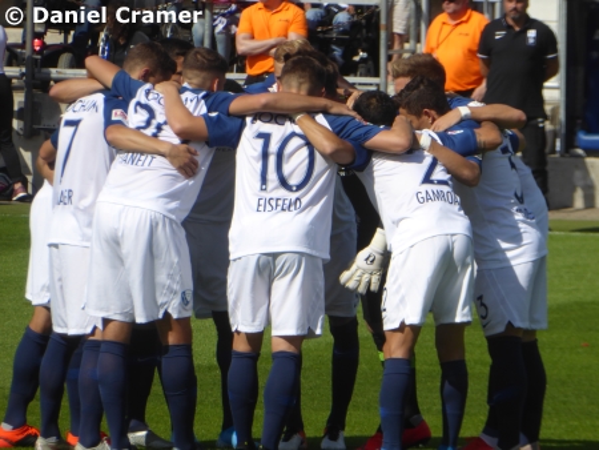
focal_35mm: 678
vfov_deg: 2.2
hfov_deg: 2.9
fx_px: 11738
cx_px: 300
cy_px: 225
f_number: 6.3
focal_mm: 121.5
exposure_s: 1/400
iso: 80
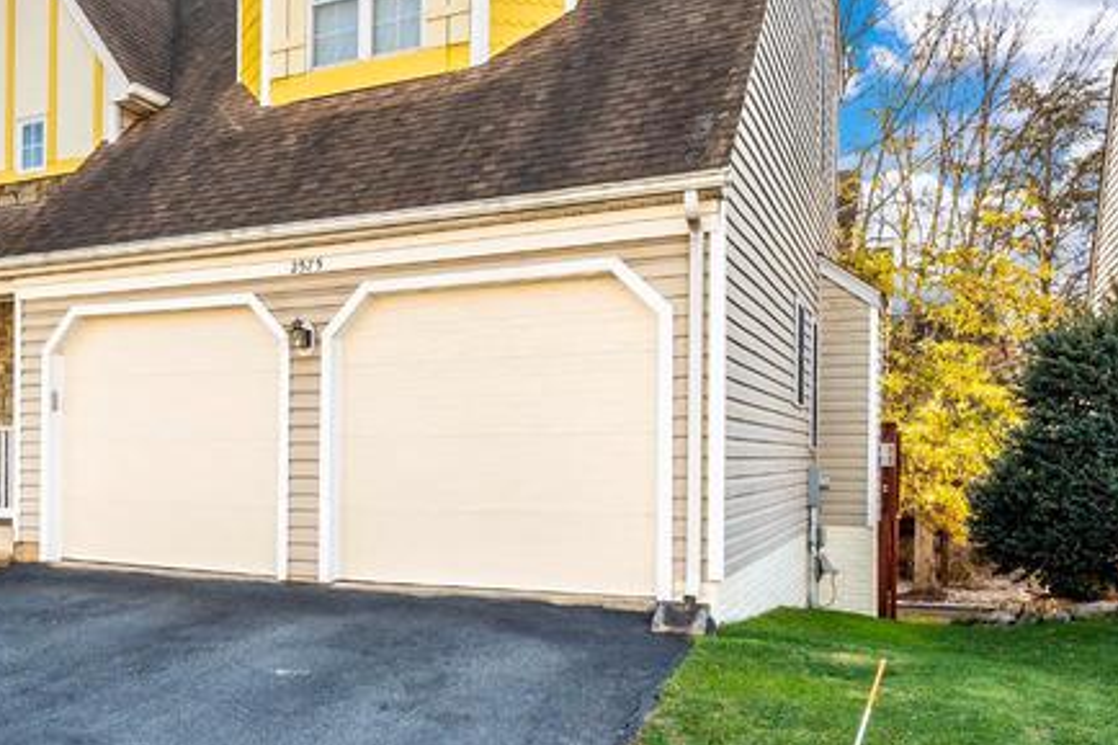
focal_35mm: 33
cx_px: 149
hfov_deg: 51.7
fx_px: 1024
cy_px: 285
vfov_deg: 39.7
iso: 50
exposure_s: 1/50
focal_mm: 14
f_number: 8
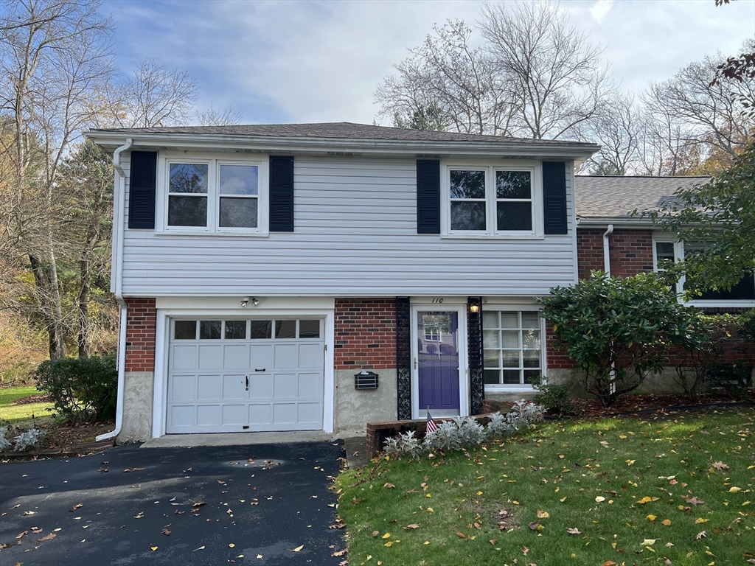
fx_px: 567
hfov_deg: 67.3
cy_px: 283
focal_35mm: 26
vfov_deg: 53.1
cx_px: 378
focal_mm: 5.7
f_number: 1.5
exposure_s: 1/1344
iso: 50
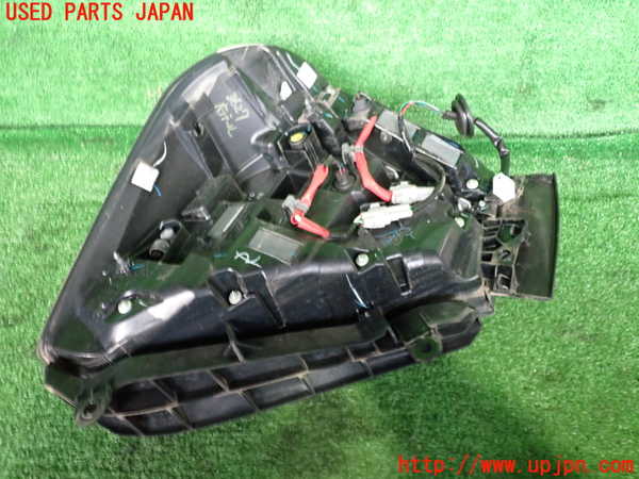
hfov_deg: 60.0
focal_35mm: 30
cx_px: 320
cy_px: 240
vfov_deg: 46.8
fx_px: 554
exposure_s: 1/30
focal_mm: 5.4
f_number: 2.3
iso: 640
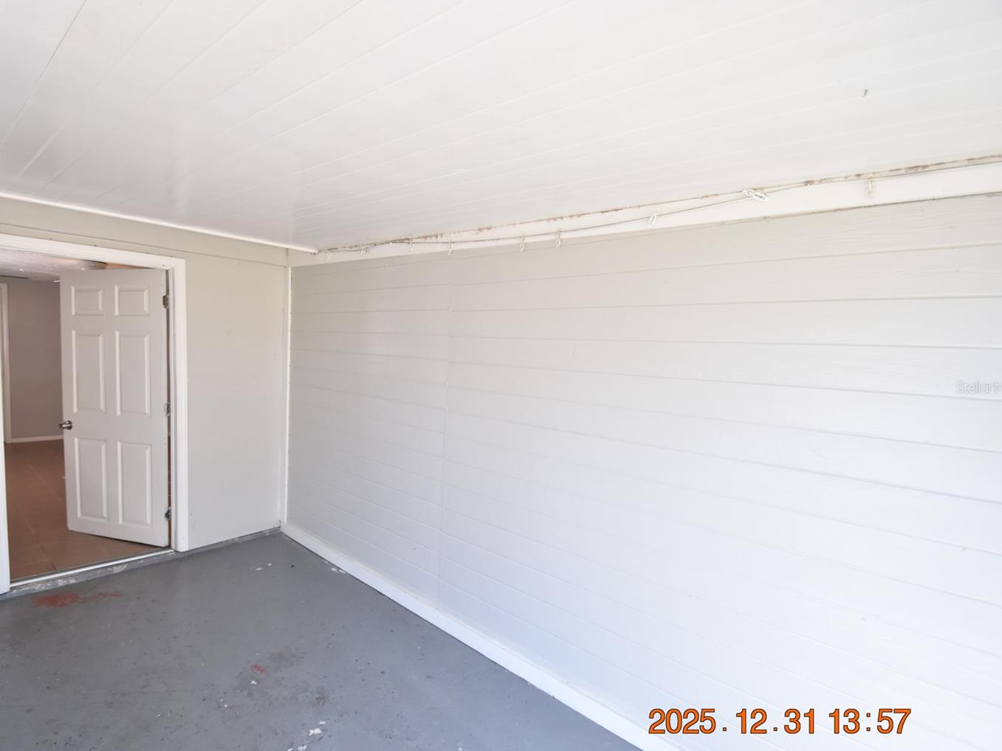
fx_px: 492
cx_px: 431
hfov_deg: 90.5
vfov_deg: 74.7
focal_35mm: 17
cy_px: 387
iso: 800
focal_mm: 10
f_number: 3.5
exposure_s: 1/350
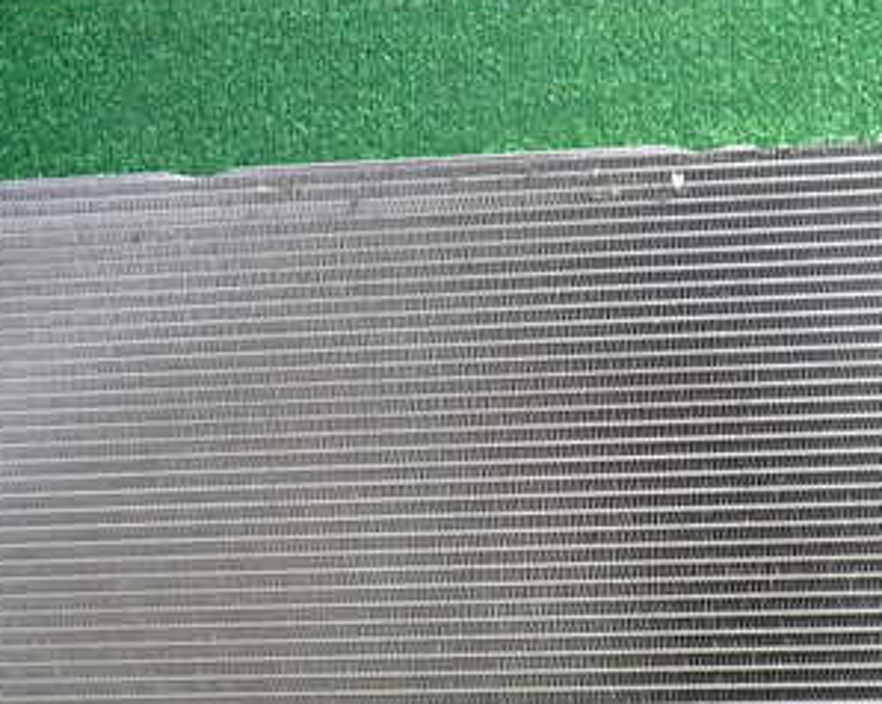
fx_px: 1539
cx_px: 536
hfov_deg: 31.9
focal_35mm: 59
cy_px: 464
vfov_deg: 25.7
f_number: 2.3
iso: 400
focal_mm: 5.4
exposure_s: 1/30
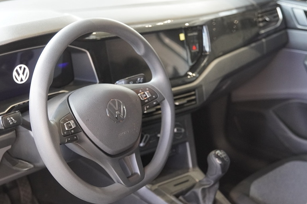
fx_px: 546
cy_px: 120
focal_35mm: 64
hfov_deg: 31.3
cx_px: 112
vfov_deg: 21.2
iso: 2000
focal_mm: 32
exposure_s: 1/160
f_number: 2.8
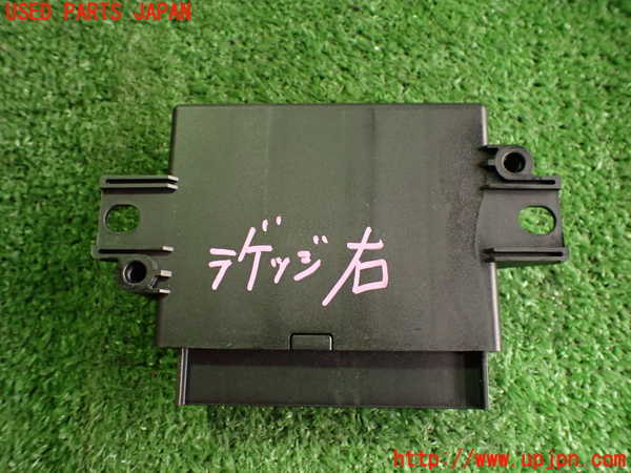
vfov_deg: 46.8
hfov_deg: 60.0
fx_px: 547
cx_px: 316
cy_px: 236
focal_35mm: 30
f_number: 2.3
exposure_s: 1/100
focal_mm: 5.4
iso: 800
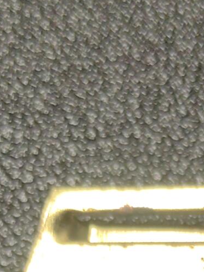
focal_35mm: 127
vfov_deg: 13.8
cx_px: 207
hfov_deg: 11.5
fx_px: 998
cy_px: 490
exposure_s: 1/204
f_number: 2
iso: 50
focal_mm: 5.75
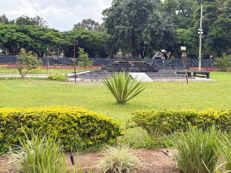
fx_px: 347
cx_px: 116
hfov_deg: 36.8
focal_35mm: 52
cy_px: 86
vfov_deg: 28.0
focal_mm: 5.96
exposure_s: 1/242
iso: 64
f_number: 1.6
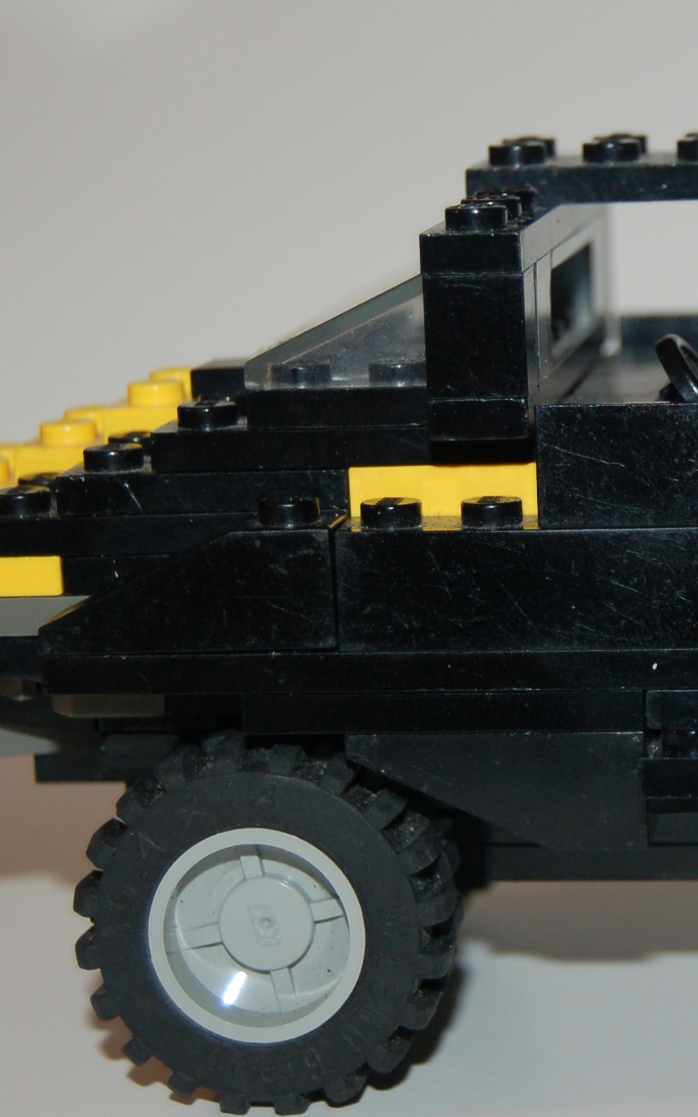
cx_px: 736
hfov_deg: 11.2
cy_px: 482
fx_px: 3530
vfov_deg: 18.0
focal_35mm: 116
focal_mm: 38
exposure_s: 1/60
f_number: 4.8
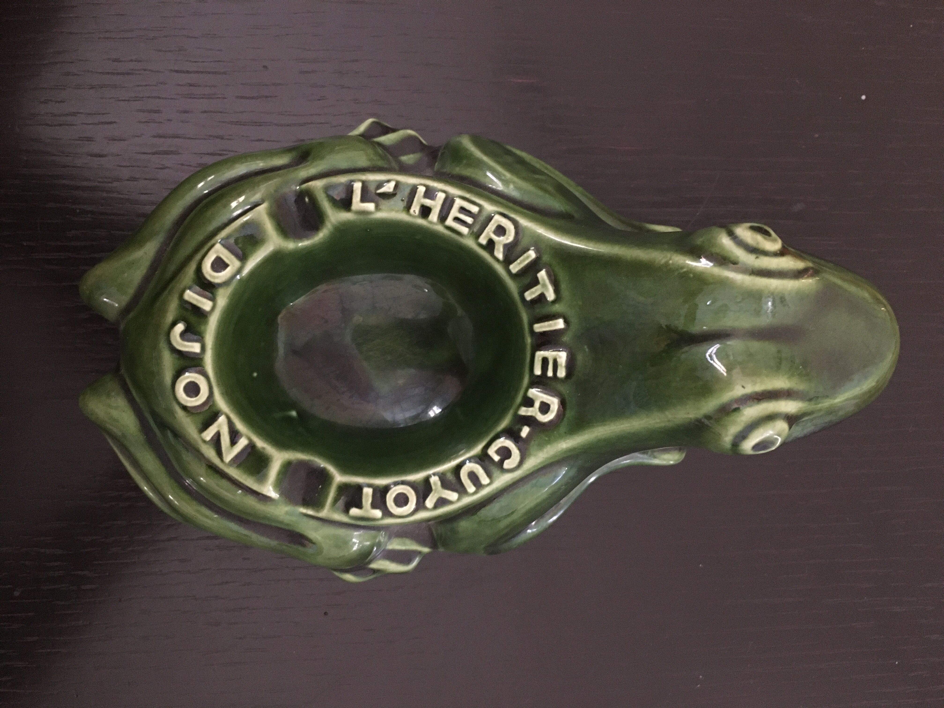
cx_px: 472
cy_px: 354
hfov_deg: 61.7
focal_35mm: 29
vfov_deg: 48.2
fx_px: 791
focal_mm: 4.15
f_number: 2.2
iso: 400
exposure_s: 1/17
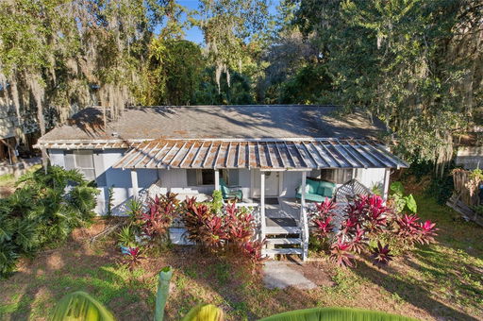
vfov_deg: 57.1
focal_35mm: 22
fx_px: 295
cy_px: 160
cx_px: 242
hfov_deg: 78.7
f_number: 2.8
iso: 100
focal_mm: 8.4
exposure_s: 1/1250
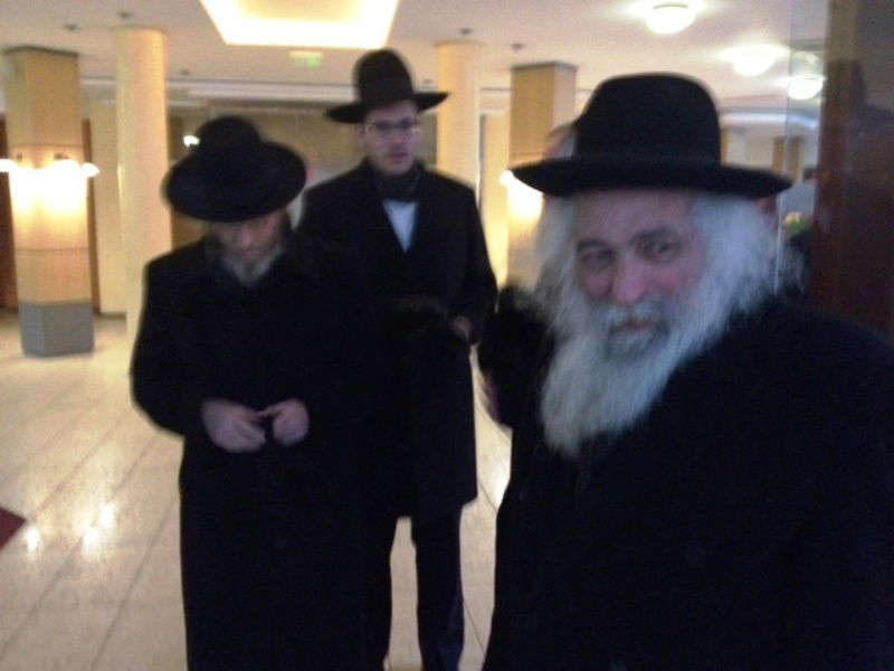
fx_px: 904
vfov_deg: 40.7
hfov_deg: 52.6
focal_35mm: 35
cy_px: 336
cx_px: 447
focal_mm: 4.28
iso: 800
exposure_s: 1/15
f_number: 2.4
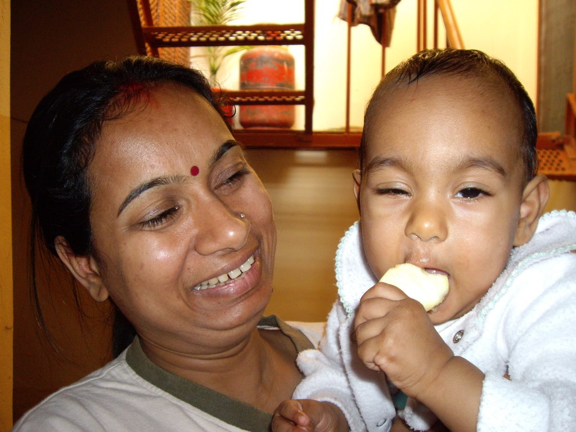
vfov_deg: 37.7
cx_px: 288
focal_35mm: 38
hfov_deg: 49.0
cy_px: 216
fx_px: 632
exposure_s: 1/40
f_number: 2.7
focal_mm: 6.2
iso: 200
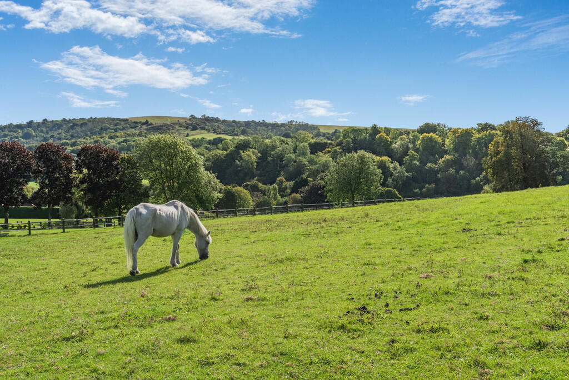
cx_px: 284
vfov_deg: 35.1
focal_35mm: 38
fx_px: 601
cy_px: 190
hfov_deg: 50.7
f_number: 11
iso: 100
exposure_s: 1/250
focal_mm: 38
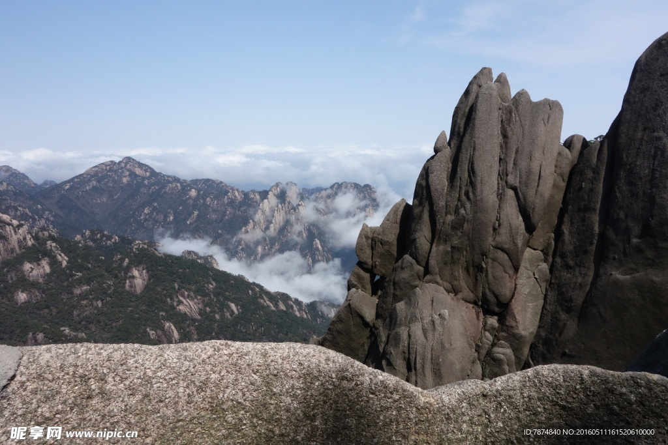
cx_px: 334
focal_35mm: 28
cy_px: 222
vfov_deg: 46.4
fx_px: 520
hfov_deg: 65.5
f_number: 10
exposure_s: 1/1600
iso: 800
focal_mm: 10.4
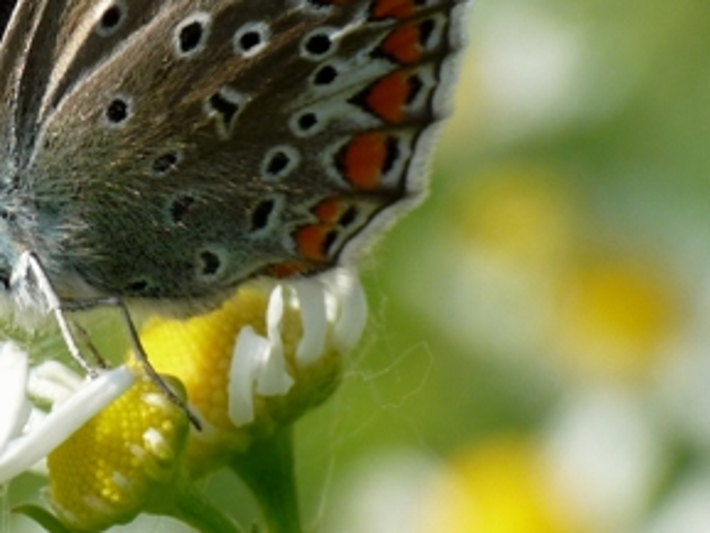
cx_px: 179
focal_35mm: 341
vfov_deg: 4.4
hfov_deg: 5.8
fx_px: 6997
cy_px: 96
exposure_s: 1/320
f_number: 5.6
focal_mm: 15.5
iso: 100
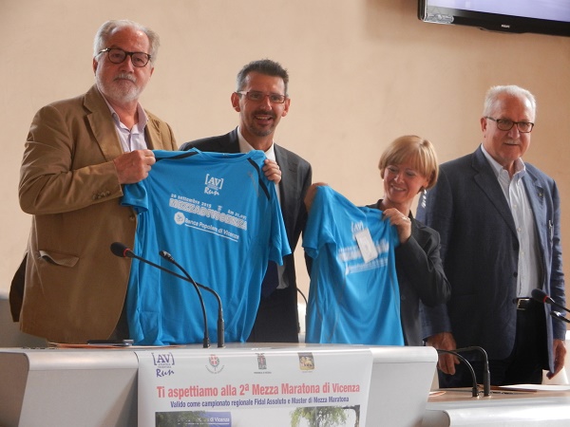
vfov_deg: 14.0
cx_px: 285
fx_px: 1745
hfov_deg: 18.5
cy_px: 214
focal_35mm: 106
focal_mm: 19.1
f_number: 5
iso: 400
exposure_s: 1/30
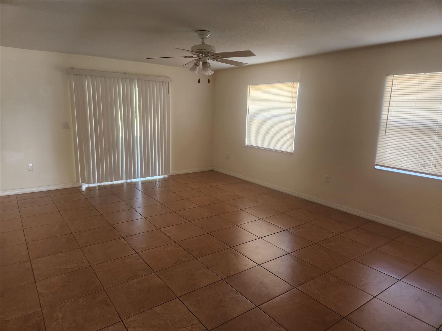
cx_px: 221
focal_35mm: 23
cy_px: 166
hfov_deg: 73.9
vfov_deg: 58.9
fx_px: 294
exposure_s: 1/120
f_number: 1.8
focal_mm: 5.4
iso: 160
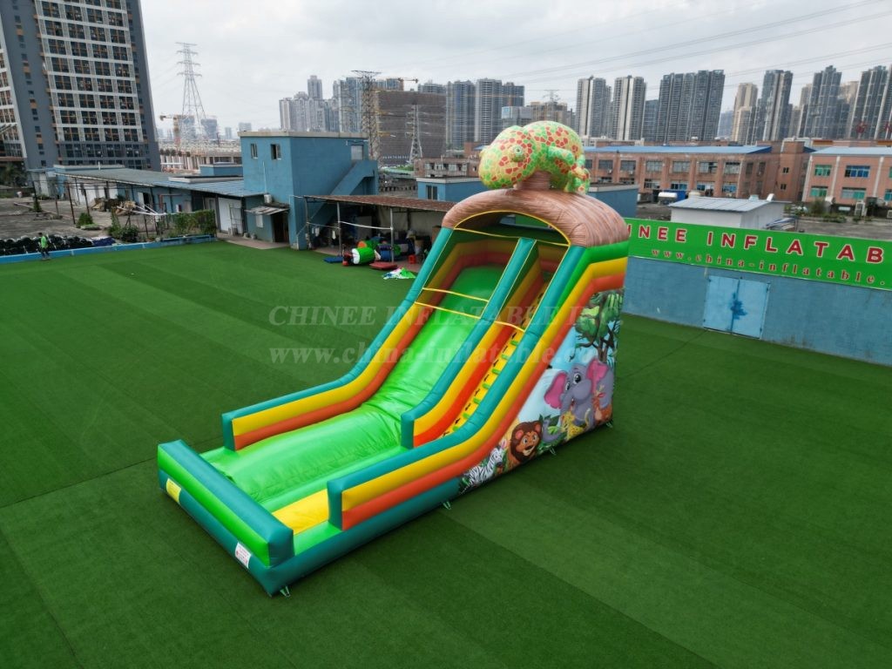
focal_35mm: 24
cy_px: 334
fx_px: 618
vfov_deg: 56.8
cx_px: 446
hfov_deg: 71.6
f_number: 1.7
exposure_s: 1/3000
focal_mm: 6.72
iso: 150
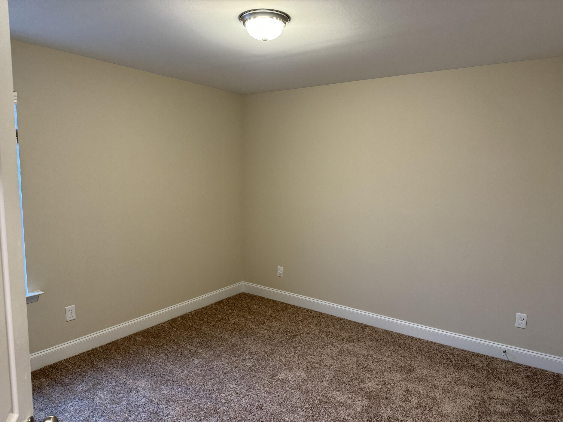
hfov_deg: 71.6
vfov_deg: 56.8
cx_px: 282
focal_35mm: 24
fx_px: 390
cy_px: 211
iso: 200
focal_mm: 6.86
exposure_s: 1/60
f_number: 1.78
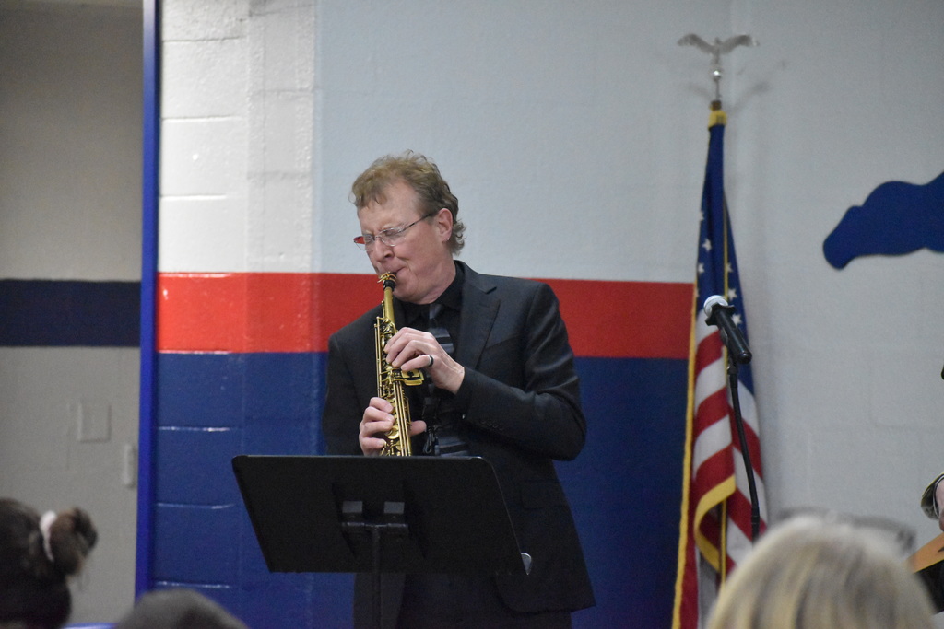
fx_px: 6294
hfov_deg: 8.6
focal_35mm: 240
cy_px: 314
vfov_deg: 5.7
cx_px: 472
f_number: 5
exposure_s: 1/400
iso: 12800
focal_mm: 160
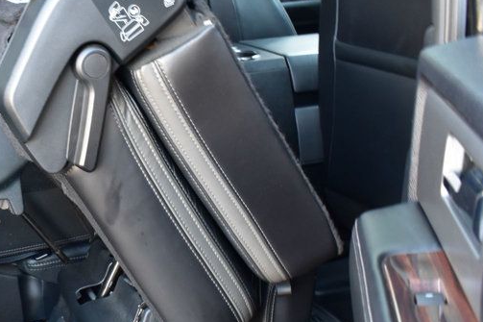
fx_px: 738
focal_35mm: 55
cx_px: 67
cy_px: 215
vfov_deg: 24.5
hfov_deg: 34.6
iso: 800
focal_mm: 18
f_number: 6.3
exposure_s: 1/15
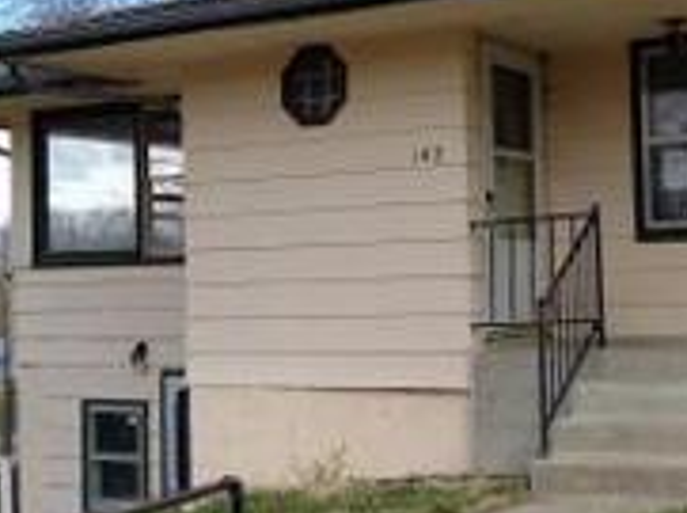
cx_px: 516
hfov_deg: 28.6
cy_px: 253
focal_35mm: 67
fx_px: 1327
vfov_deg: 21.9
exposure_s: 1/849
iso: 64
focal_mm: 4.28
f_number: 2.4
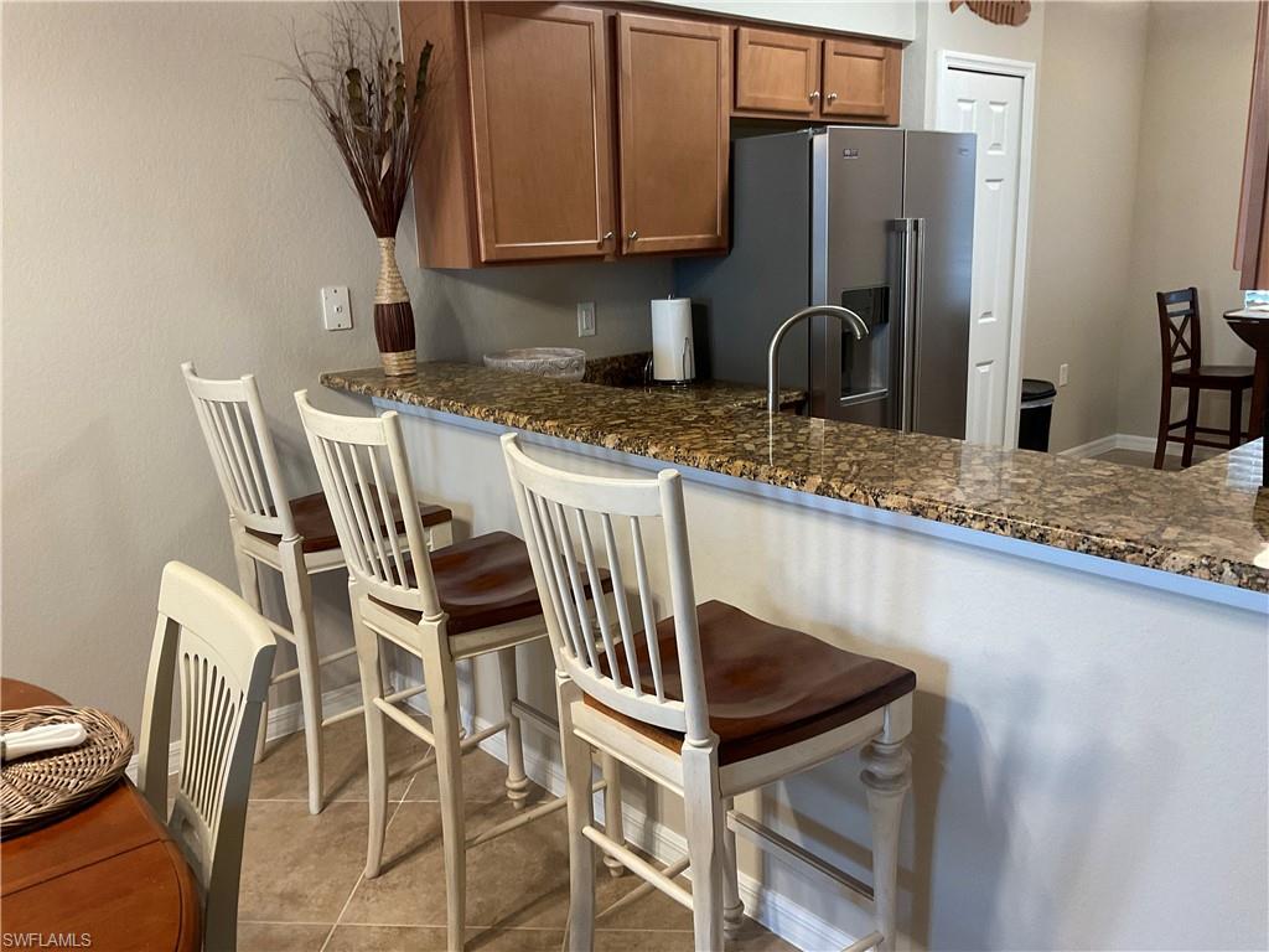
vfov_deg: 48.2
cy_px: 476
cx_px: 634
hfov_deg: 61.7
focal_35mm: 29
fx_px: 1063
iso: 125
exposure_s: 1/60
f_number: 1.8
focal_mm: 3
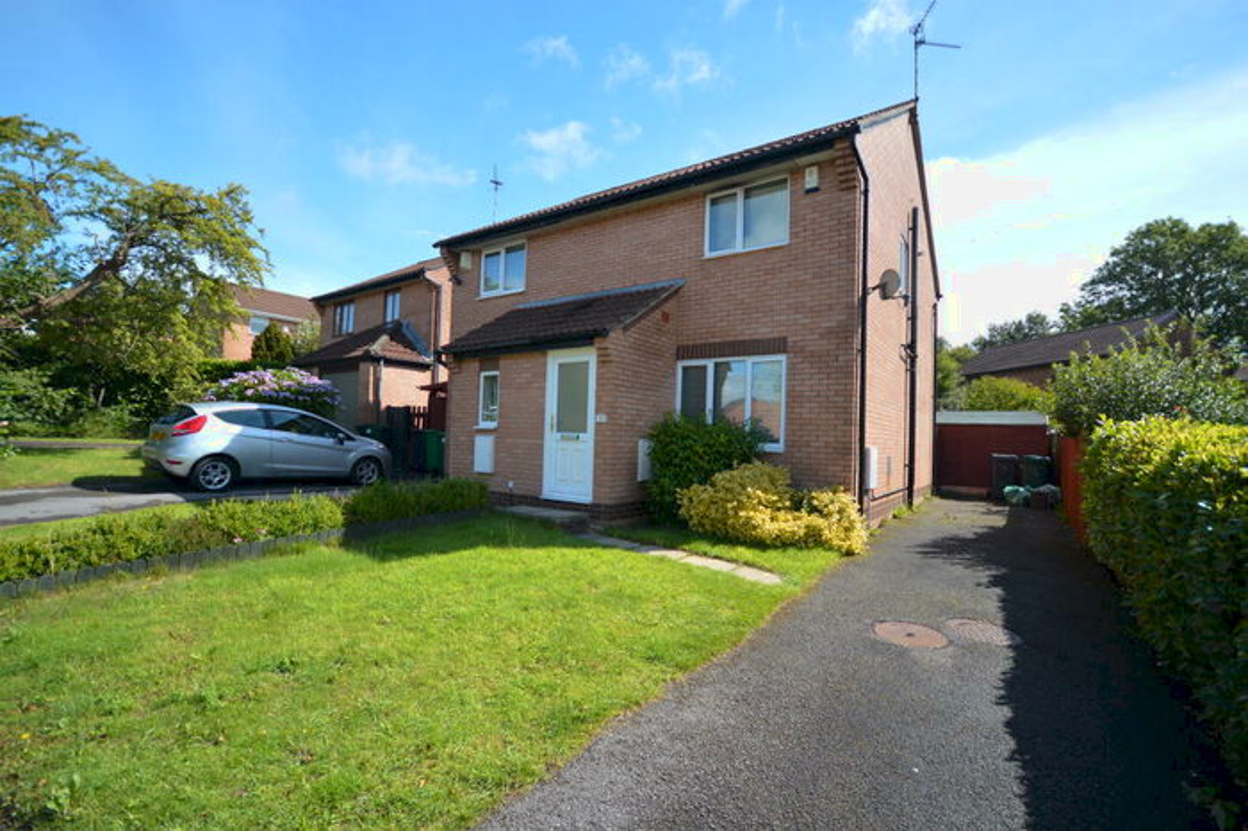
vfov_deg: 77.3
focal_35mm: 15
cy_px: 416
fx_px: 520
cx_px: 624
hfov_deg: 100.4
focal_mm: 10
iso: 400
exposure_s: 1/1250
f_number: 4.5
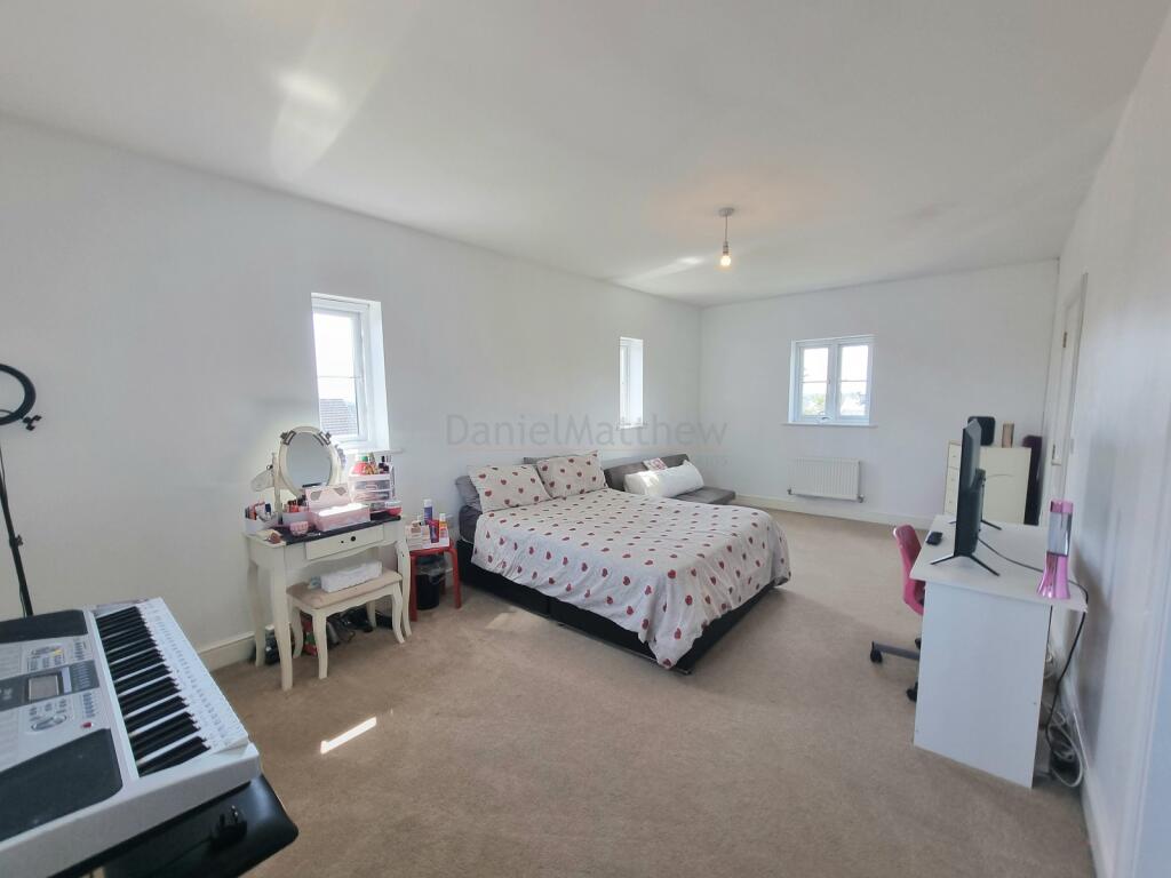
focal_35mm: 13
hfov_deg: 106.2
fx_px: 440
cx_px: 586
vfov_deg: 89.9
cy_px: 439
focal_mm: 2.2
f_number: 2.2
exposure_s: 1/100
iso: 64
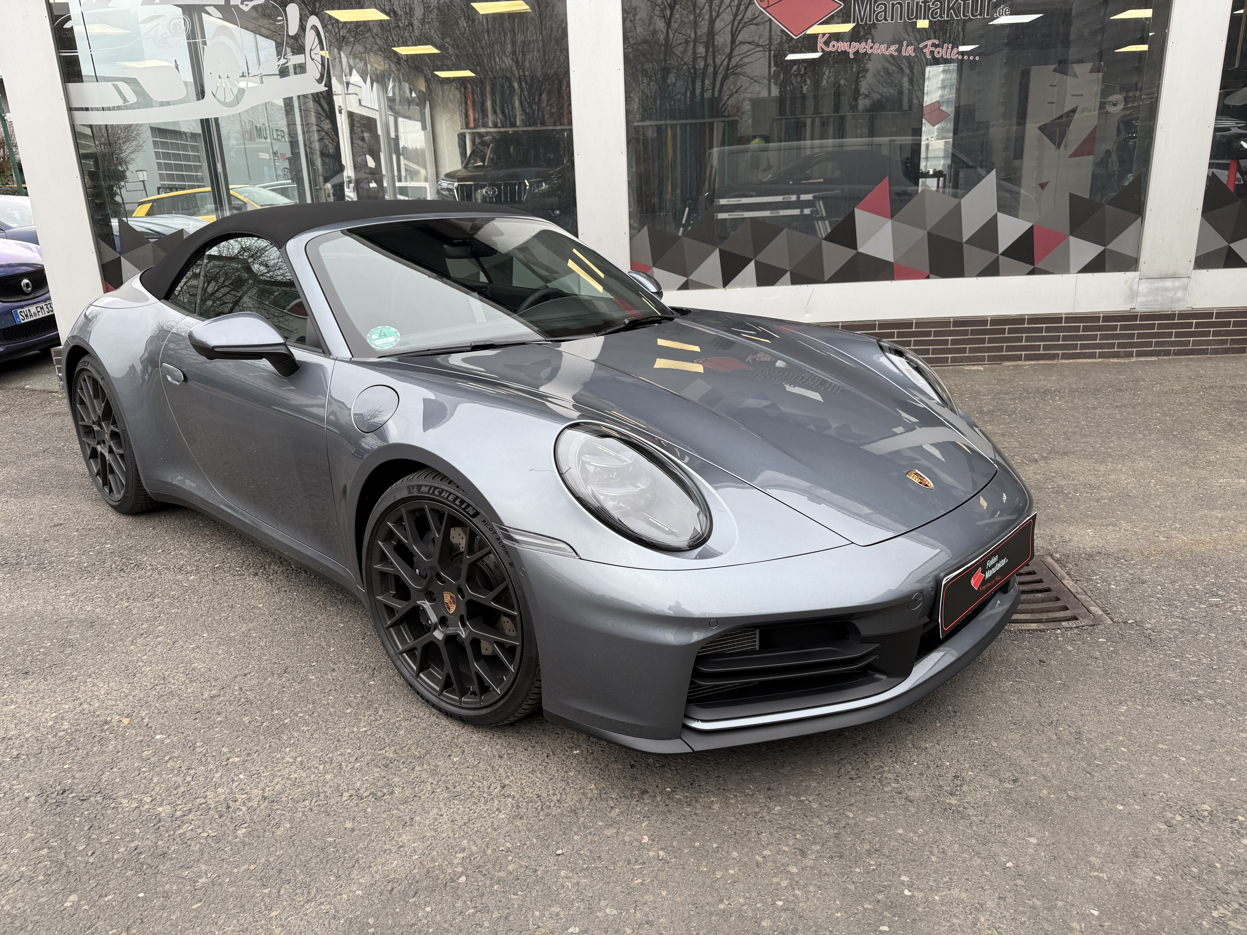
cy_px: 468
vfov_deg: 56.8
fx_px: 865
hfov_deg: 71.6
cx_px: 624
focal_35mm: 24
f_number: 1.78
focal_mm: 6.76
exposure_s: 1/313
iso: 80
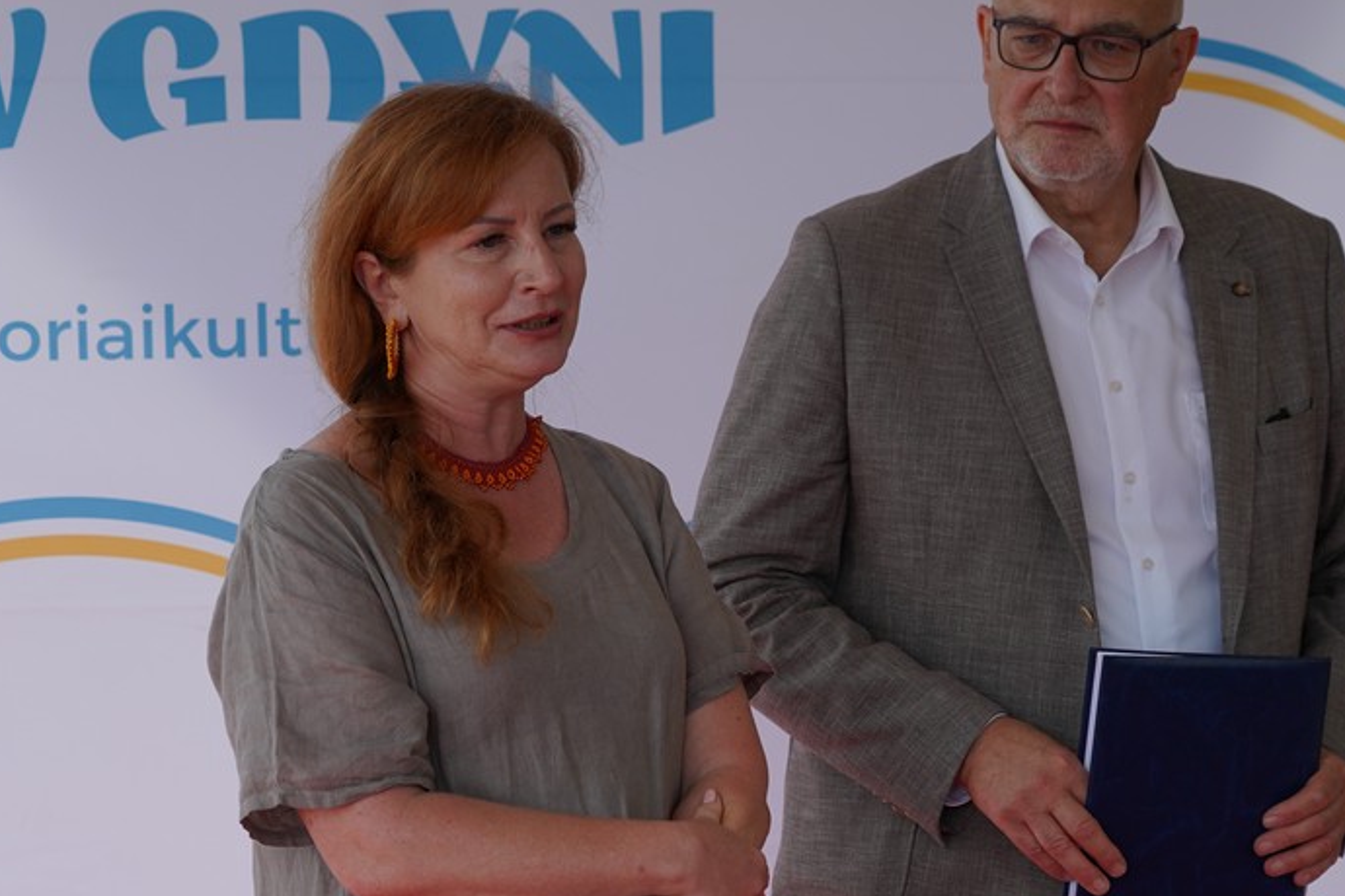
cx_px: 532
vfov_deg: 12.1
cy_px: 491
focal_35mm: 113
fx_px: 4221
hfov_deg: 18.1
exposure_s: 1/640
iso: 200
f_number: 5
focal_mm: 65
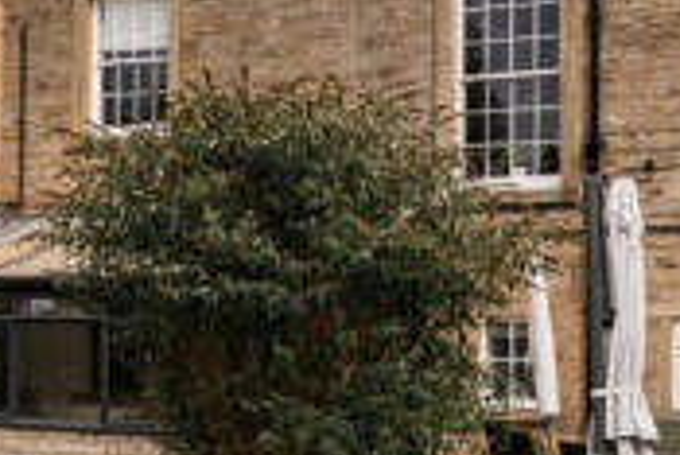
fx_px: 1701
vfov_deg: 15.2
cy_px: 278
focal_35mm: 90
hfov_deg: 22.1
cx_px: 64
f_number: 7.1
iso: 500
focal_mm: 24
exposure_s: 1/3200
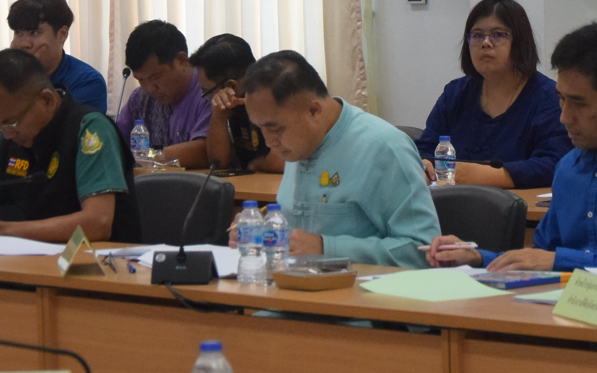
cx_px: 339
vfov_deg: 7.3
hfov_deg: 11.7
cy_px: 47
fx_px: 2918
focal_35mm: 179
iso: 2500
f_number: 4.8
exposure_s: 1/320
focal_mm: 45
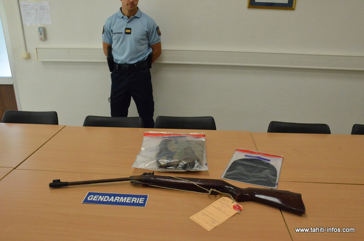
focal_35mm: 30
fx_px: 303
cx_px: 182
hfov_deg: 62.0
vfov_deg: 43.4
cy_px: 120
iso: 5000
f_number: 10
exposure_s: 1/400
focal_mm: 20
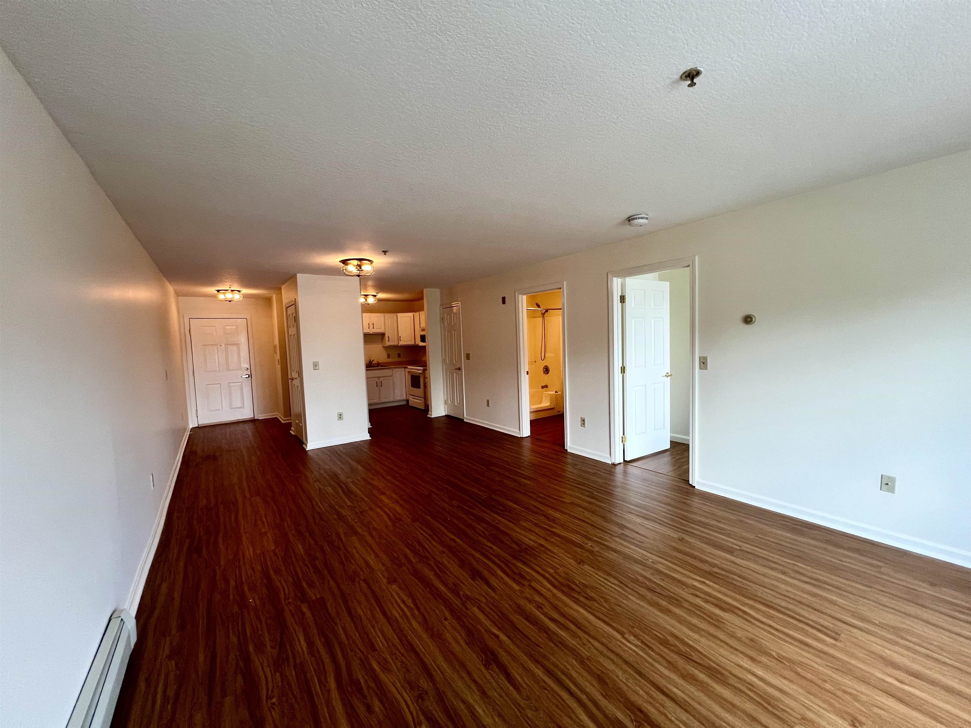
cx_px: 486
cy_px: 364
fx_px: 365
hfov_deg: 106.2
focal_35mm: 13
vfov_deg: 89.9
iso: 160
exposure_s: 1/60
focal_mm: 1.57
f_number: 1.8
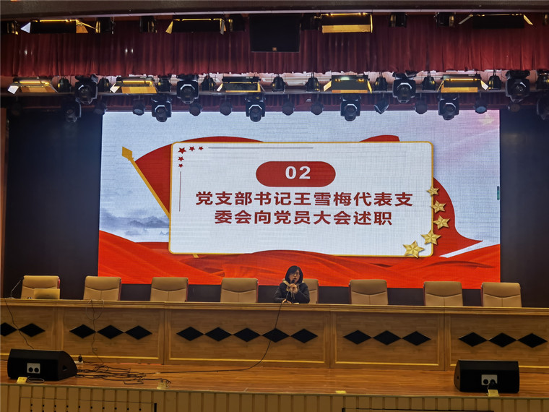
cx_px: 274
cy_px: 206
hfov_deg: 38.2
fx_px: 793
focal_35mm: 50
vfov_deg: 29.1
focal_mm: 6.67
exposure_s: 1/195
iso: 50
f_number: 1.9
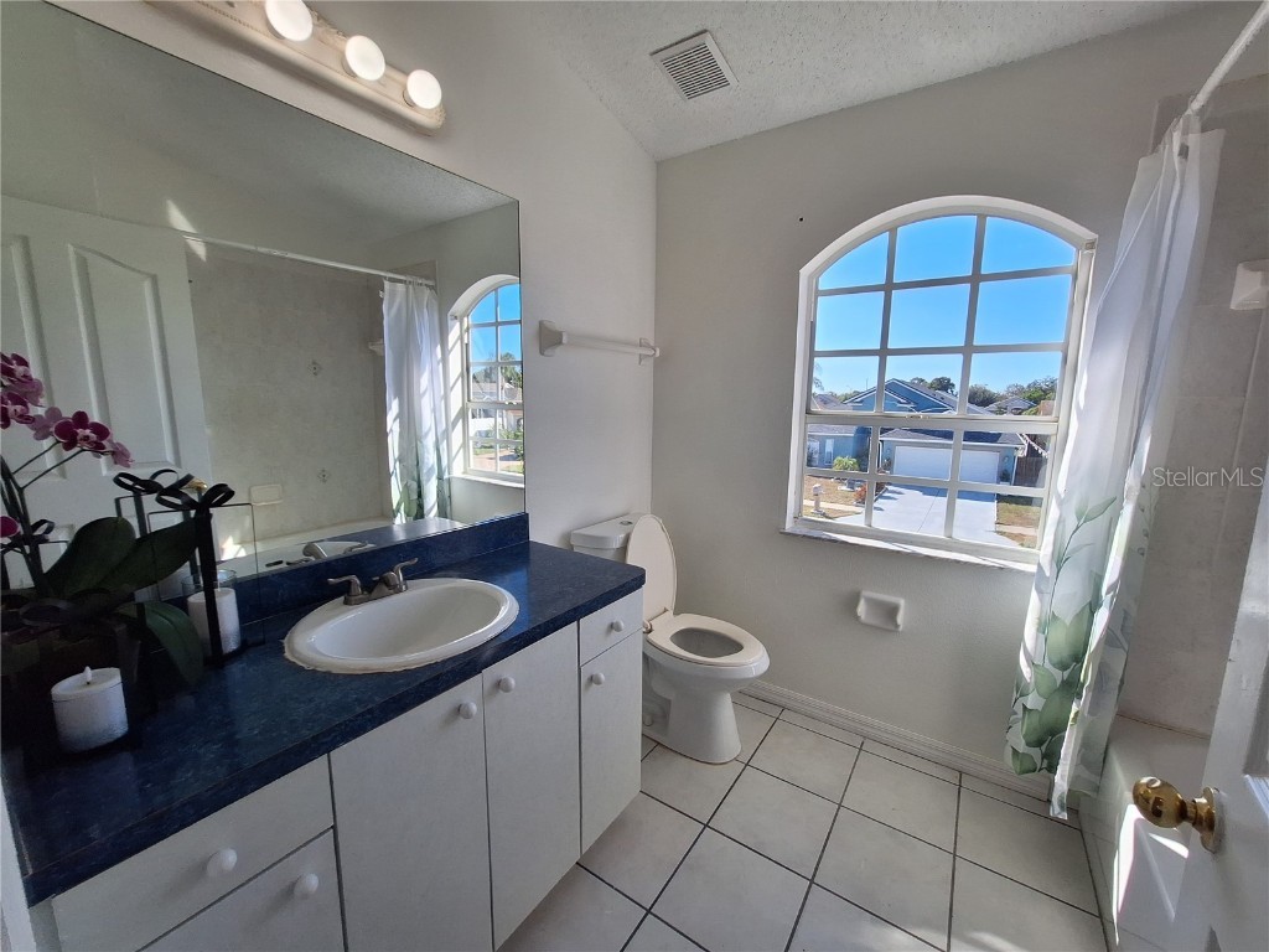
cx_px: 634
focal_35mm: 13
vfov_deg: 89.9
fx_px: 477
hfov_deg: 106.2
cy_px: 476
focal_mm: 1.74
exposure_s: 1/855
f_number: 2.2
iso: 40
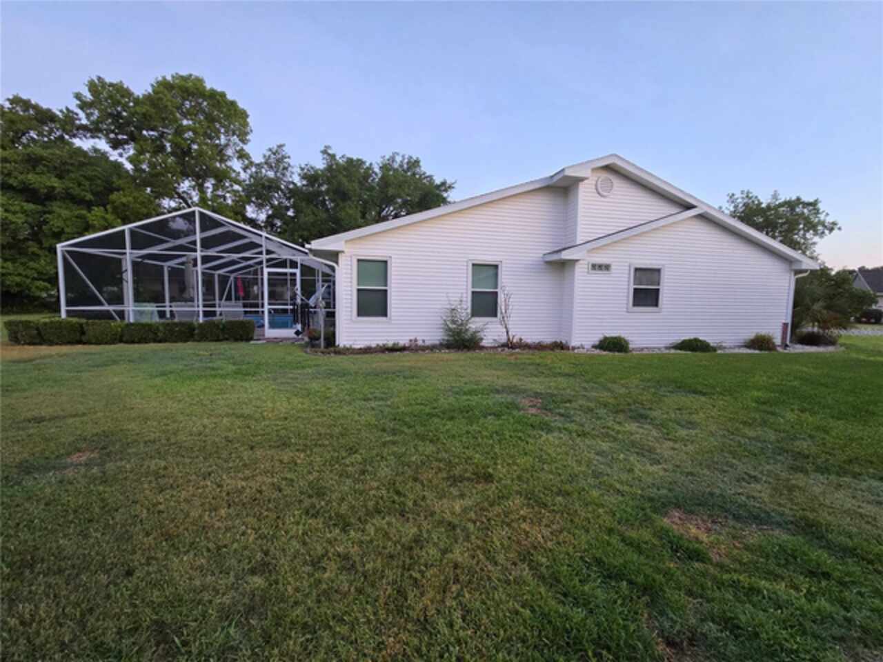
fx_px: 332
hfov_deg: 106.2
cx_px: 442
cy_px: 331
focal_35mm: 13
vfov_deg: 89.9
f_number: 2.2
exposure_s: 1/60
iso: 200
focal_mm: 2.2
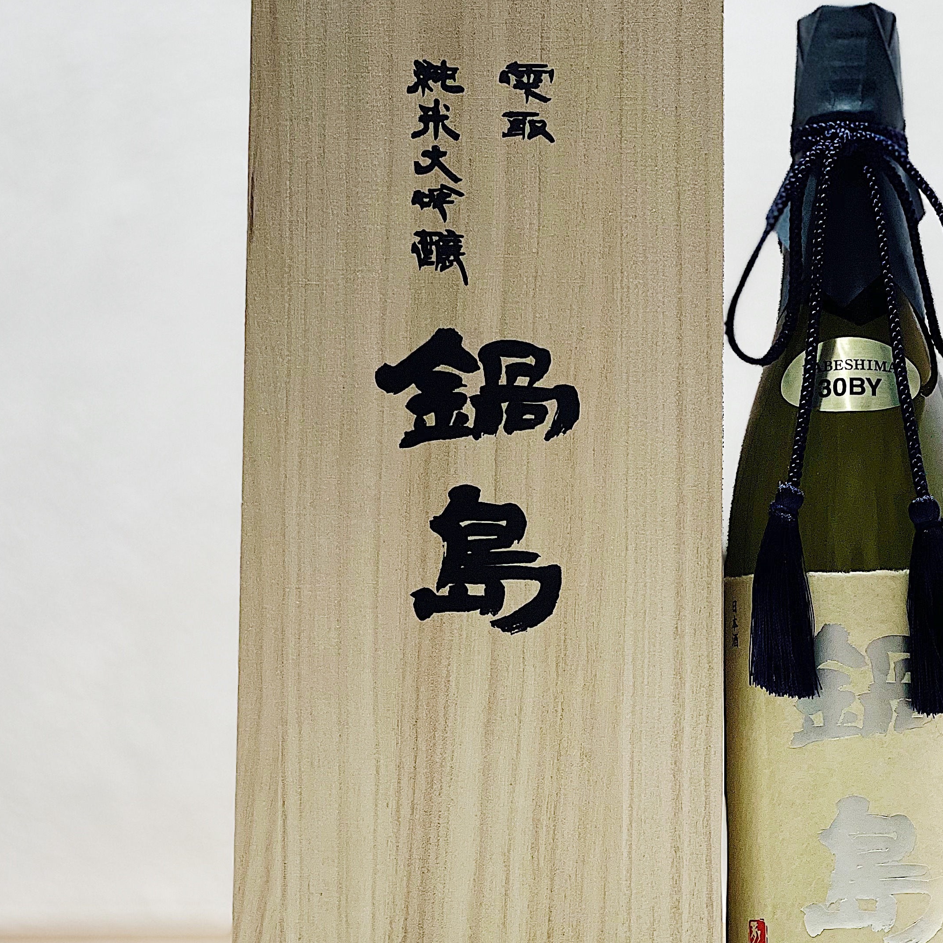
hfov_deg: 20.1
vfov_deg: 20.2
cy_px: 464
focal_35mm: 86
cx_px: 677
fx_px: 2651
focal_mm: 6
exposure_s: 1/100
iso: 125
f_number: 2
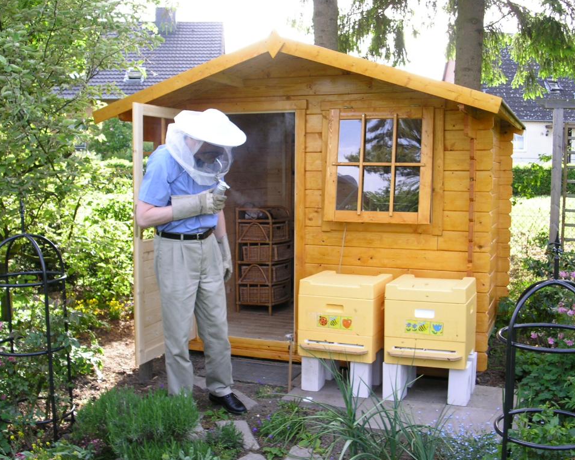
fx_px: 681
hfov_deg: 45.8
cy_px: 229
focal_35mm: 40
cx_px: 289
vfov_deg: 37.3
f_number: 4
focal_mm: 7.8
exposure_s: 1/90
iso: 100
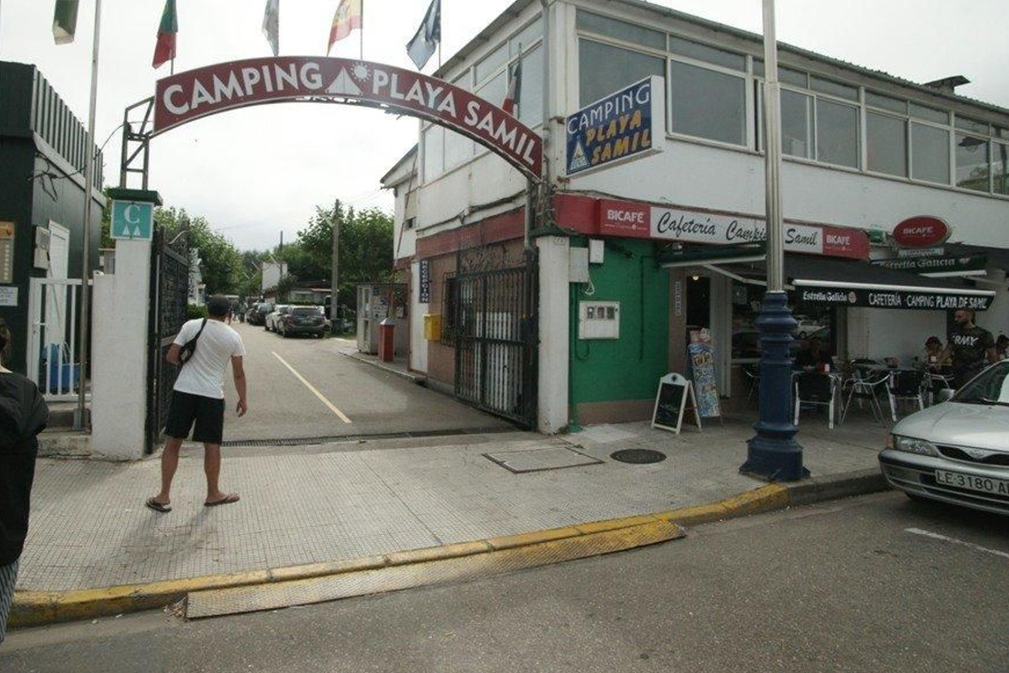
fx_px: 561
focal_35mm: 20
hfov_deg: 83.4
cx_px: 431
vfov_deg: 61.7
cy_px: 293
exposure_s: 1/1250
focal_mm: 17
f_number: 10
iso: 800
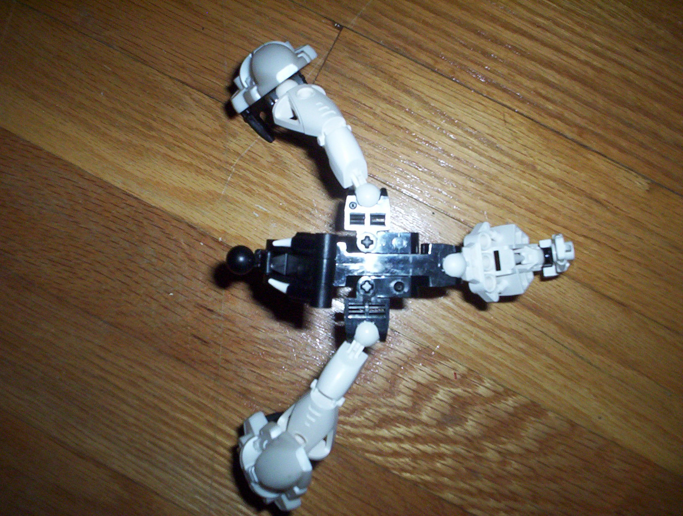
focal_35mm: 38
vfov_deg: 37.9
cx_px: 342
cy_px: 258
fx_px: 752
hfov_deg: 48.9
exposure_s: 1/60
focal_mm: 4.99
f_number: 4.5
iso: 140
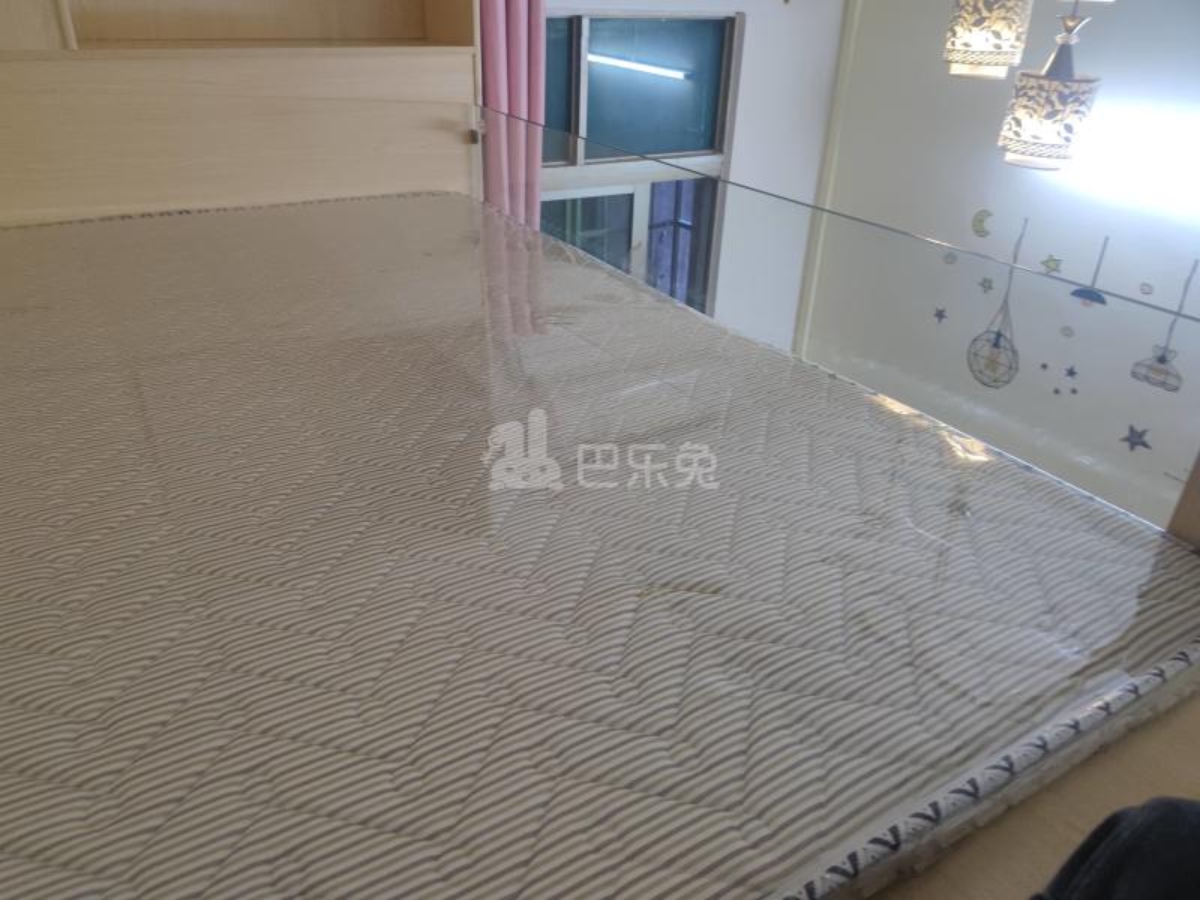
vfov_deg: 56.8
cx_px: 600
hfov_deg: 71.6
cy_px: 450
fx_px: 832
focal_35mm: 24
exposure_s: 1/50
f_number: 1.85
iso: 263
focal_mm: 6.78
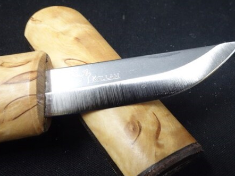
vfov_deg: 36.8
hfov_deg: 47.7
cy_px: 88
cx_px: 137
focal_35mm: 39
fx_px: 265
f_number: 10
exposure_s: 1/30
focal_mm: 10.4
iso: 1600
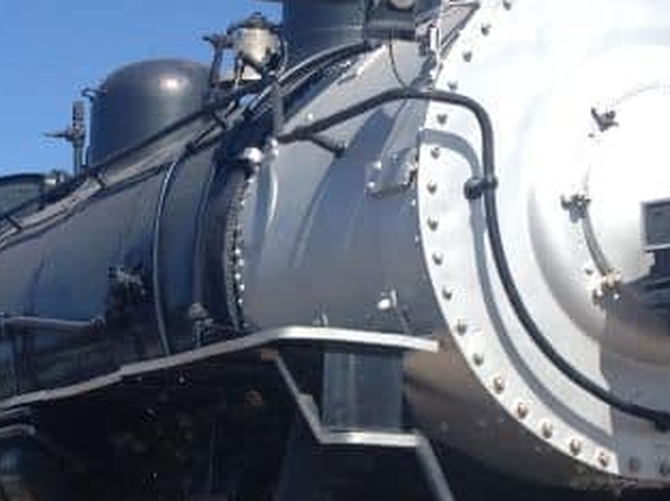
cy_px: 454
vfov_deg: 13.1
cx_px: 235
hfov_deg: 17.6
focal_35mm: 112
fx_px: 2165
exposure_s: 1/1577
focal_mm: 4.28
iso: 50
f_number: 2.4
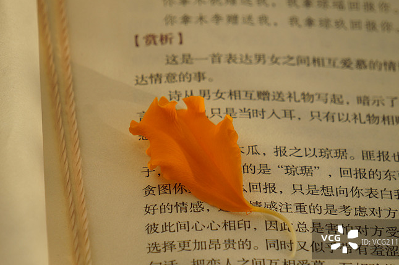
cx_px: 202
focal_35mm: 391
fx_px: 4330
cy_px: 163
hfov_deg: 5.3
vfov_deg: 3.5
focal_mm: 210
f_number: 6.3
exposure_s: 1/800
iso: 200
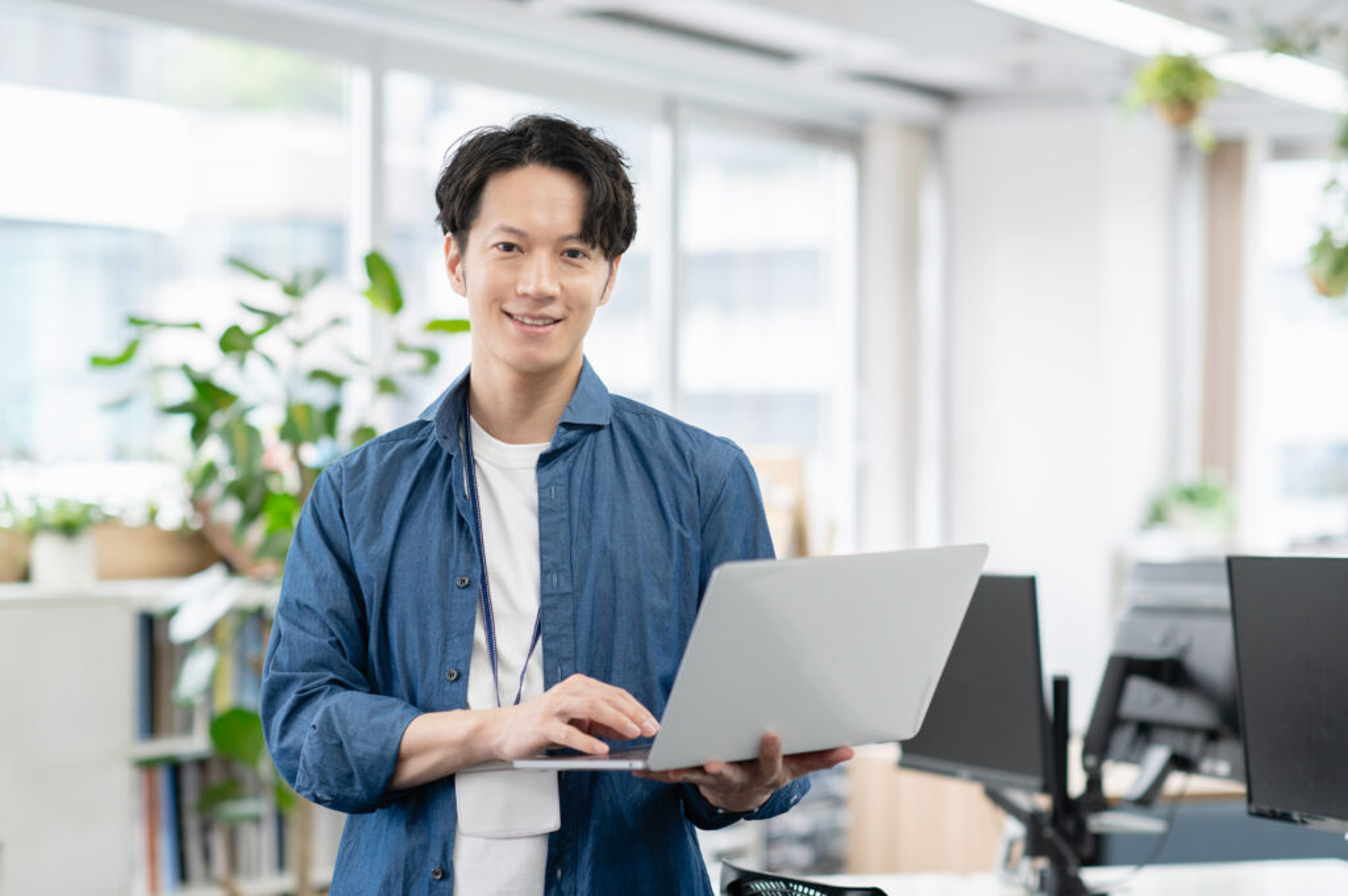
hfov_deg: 23.9
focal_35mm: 85
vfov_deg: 16.0
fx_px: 3180
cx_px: 674
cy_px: 448
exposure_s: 1/160
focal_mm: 85
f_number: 2.8
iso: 200
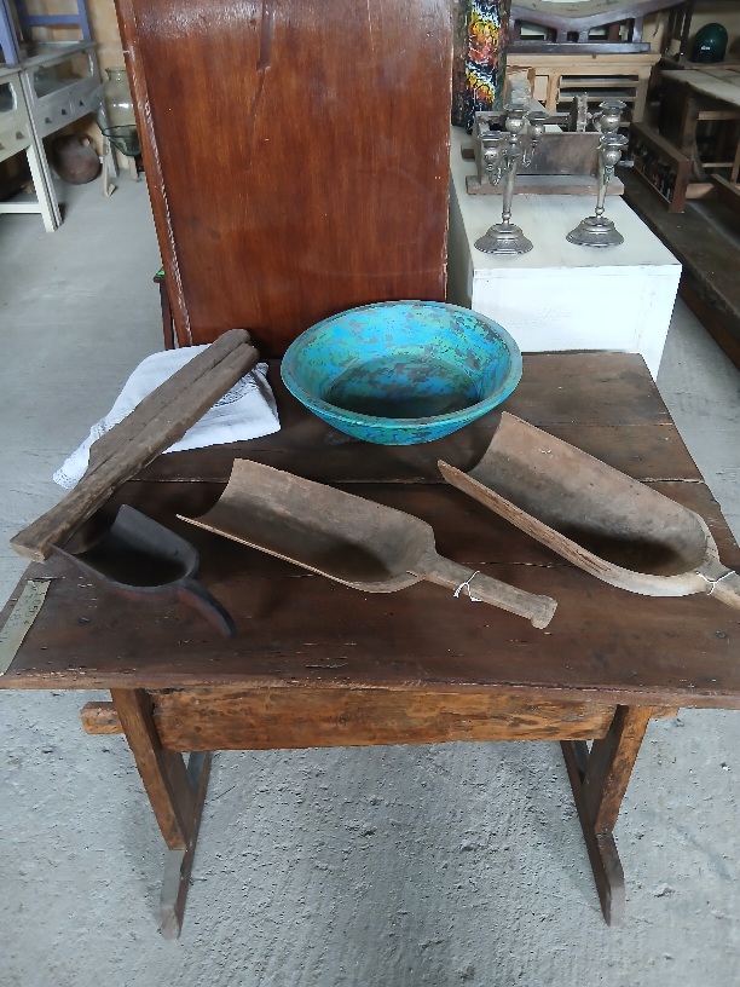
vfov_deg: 67.3
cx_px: 370
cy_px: 494
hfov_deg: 53.1
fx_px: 741
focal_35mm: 26
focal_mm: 3.98
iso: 320
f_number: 1.8
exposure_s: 1/50
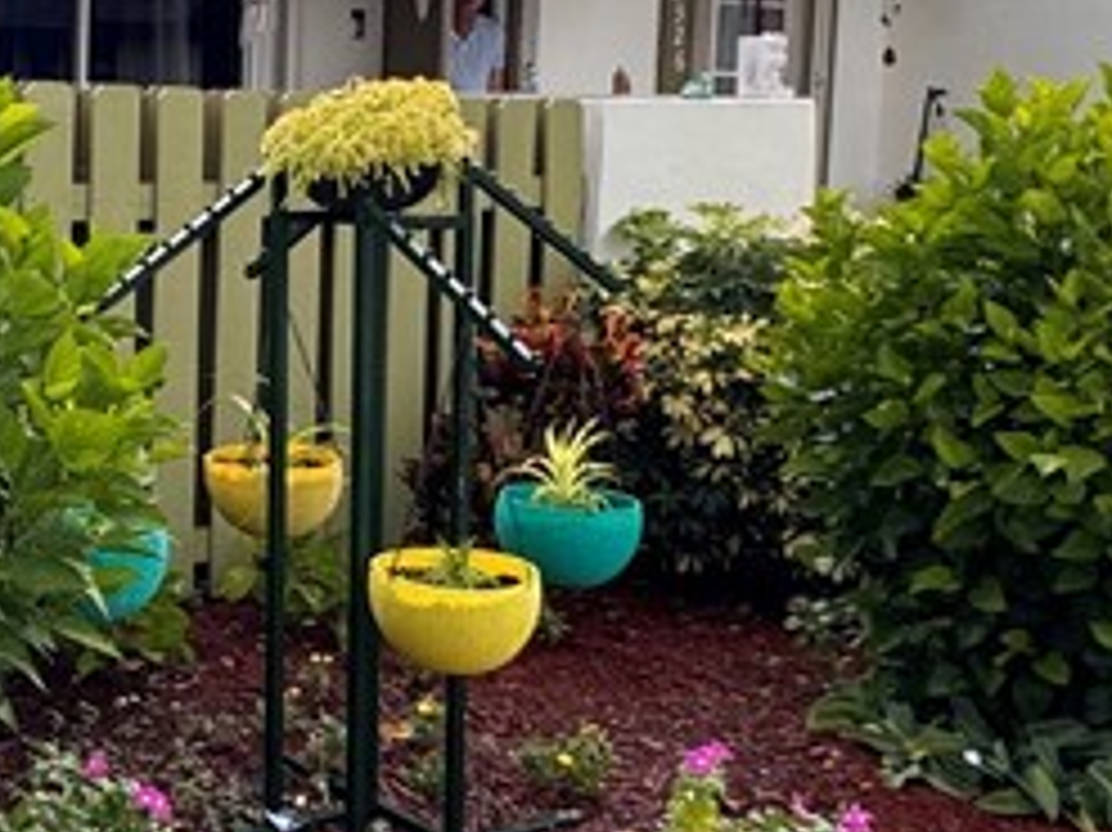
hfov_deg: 30.5
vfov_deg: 25.0
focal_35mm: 58
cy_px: 252
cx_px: -36
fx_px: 1862
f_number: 2.2
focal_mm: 2.22
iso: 80
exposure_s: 1/99
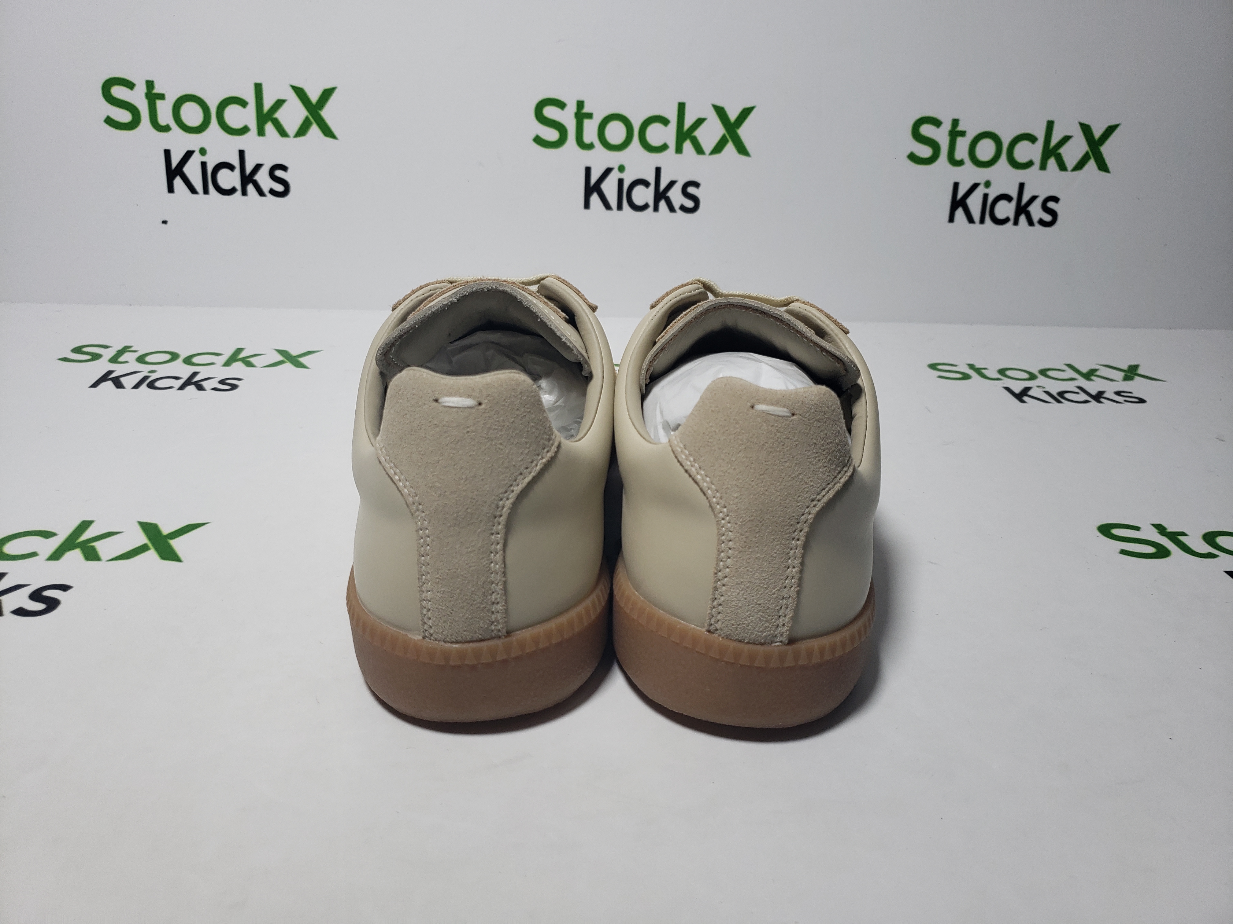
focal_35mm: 26
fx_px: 926
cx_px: 616
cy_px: 462
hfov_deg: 67.3
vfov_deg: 53.1
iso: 50
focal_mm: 4.3
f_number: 1.5
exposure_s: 1/589
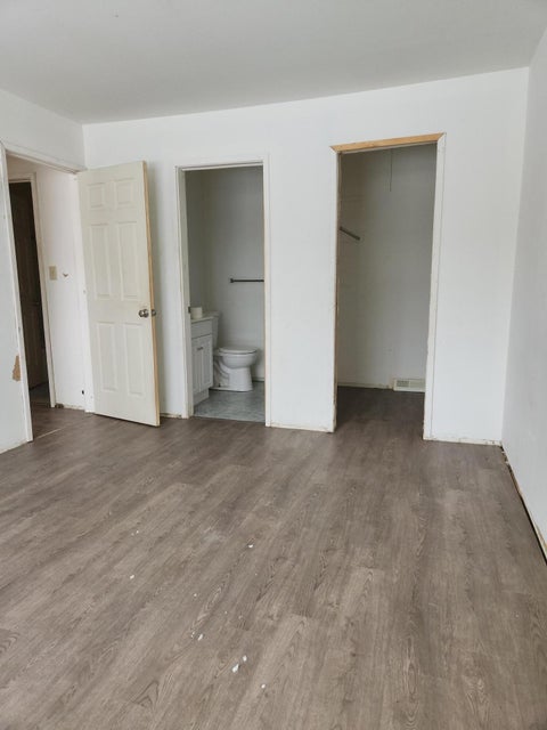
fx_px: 485
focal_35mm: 23
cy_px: 365
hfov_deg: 58.9
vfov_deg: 73.9
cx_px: 274
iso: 100
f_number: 1.8
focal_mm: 5.4
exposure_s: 1/40
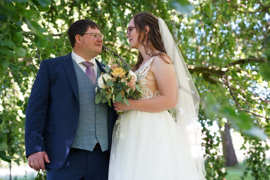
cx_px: 135
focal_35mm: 62
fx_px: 465
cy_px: 90
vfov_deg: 21.9
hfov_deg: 32.4
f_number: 3.5
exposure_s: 1/80
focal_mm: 62
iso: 320
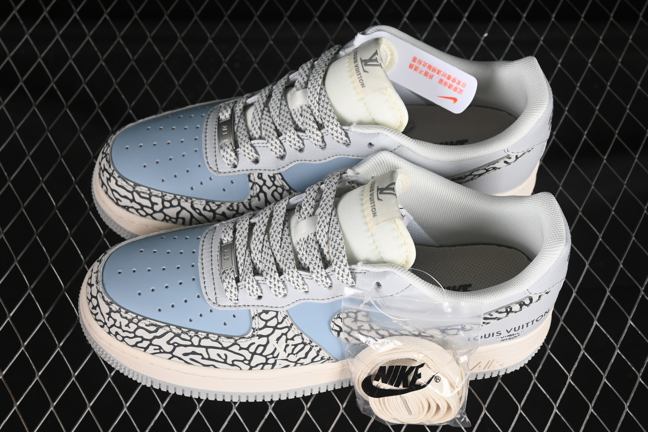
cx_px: 324
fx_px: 1350
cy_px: 216
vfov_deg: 18.2
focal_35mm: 75
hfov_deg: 27.0
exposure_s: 1/80
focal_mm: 50
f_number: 7.1
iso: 160
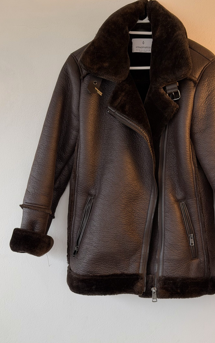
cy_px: 195
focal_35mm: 61
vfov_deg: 33.4
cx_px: 145
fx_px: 572
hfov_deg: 21.2
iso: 100
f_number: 1.78
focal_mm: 6.76
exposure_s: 1/74
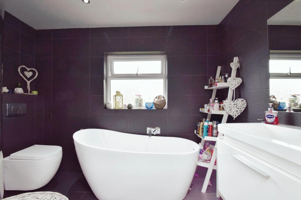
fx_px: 125
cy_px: 100
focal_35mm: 15
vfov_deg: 77.3
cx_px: 150
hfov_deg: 100.4
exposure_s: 1/40
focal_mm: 10
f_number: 9
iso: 200
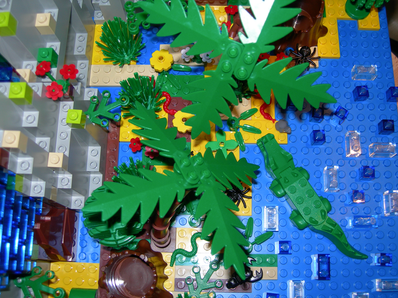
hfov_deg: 45.8
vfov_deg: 35.1
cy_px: 149
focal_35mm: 41
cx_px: 199
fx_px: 471
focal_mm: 8.5
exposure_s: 1/60.1
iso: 50
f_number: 2.9
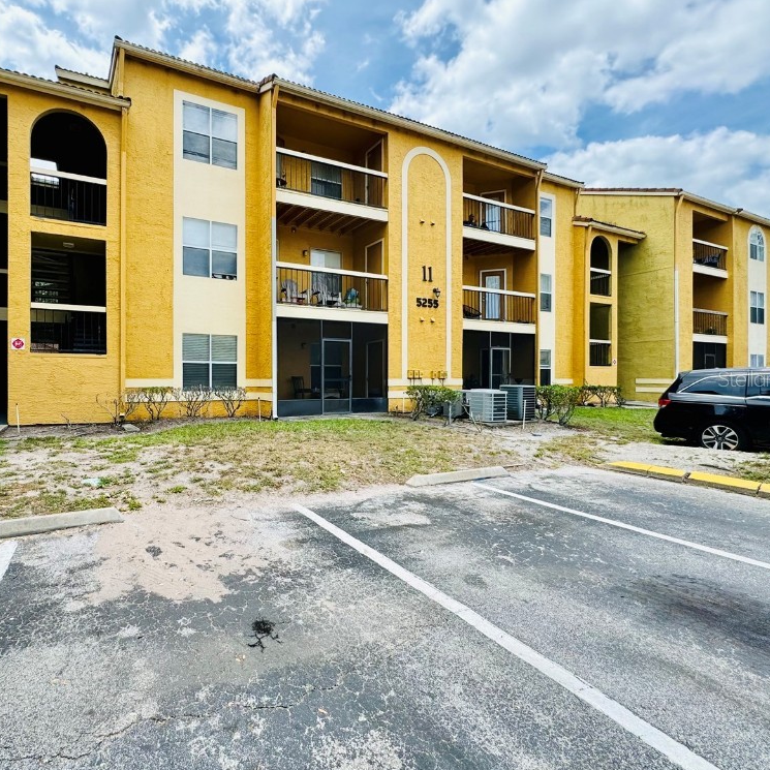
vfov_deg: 84.0
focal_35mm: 17
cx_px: 286
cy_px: 378
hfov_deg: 82.3
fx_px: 428
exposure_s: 1/779
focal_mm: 2.22
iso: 50
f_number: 2.2
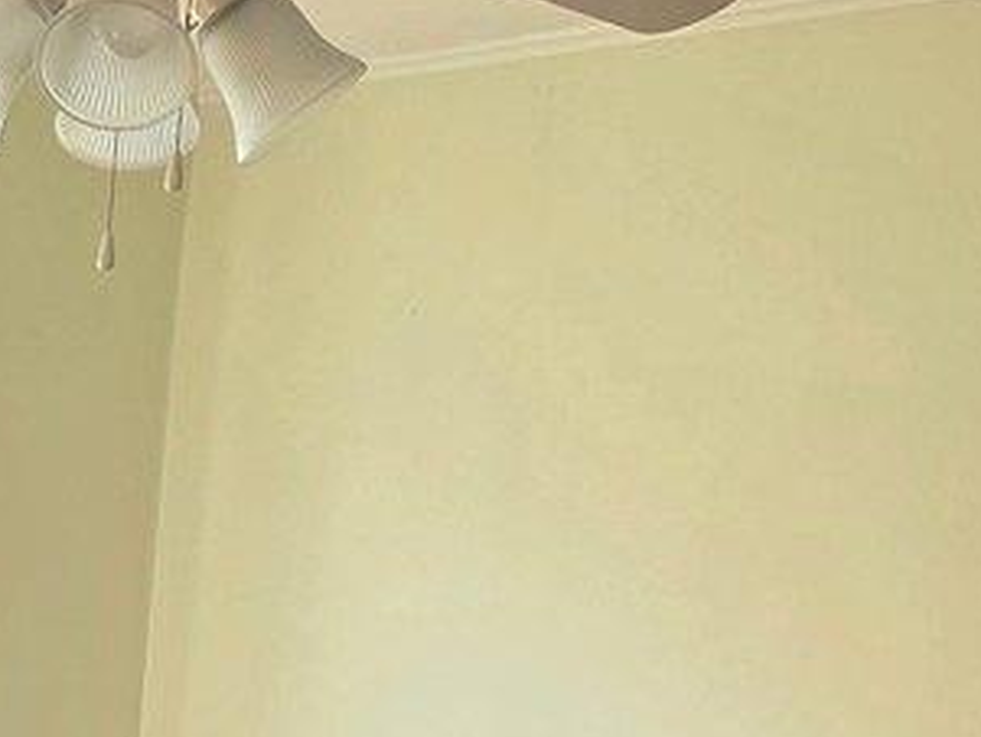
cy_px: 1167
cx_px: 62
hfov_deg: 17.6
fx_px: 3119
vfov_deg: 12.7
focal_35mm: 110
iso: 160
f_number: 1.7
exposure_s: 1/120
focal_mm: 6.25
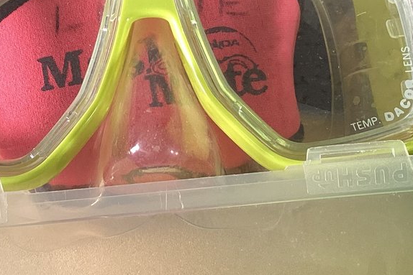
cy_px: 92
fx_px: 975
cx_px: 127
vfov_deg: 16.0
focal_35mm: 85
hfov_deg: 23.8
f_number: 2.4
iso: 64
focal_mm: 3.3
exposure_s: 1/60
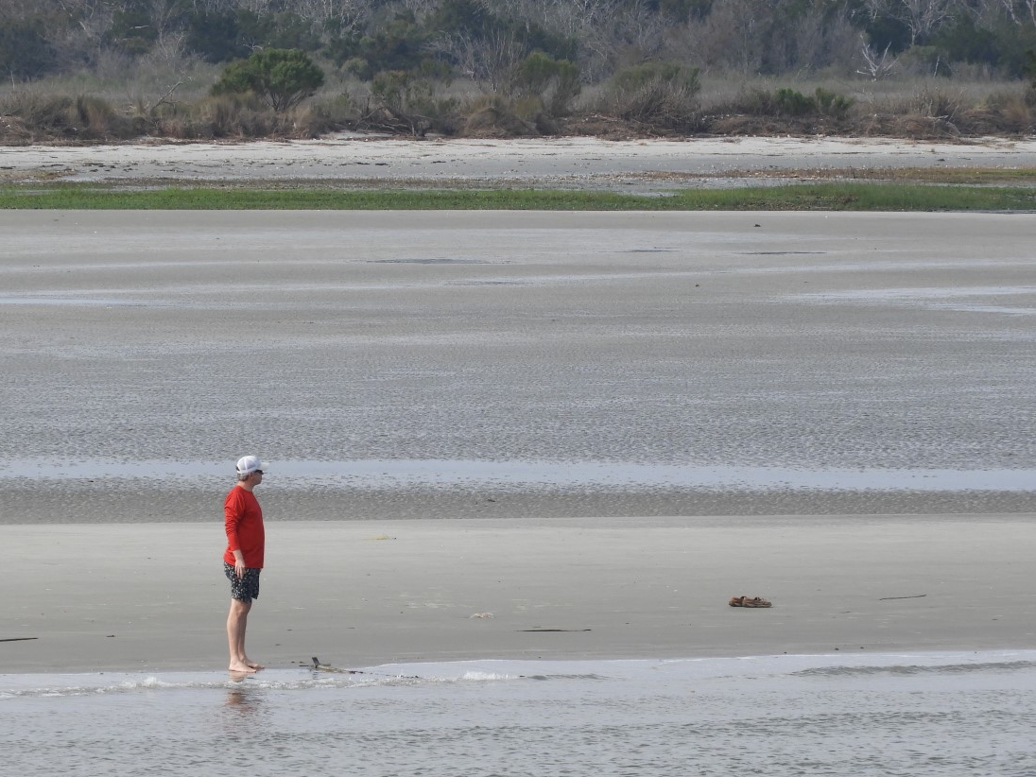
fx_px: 19663
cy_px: 466
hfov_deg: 3.0
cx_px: 467
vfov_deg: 2.3
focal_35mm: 657
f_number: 5.6
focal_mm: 89.6
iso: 100
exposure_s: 1/400
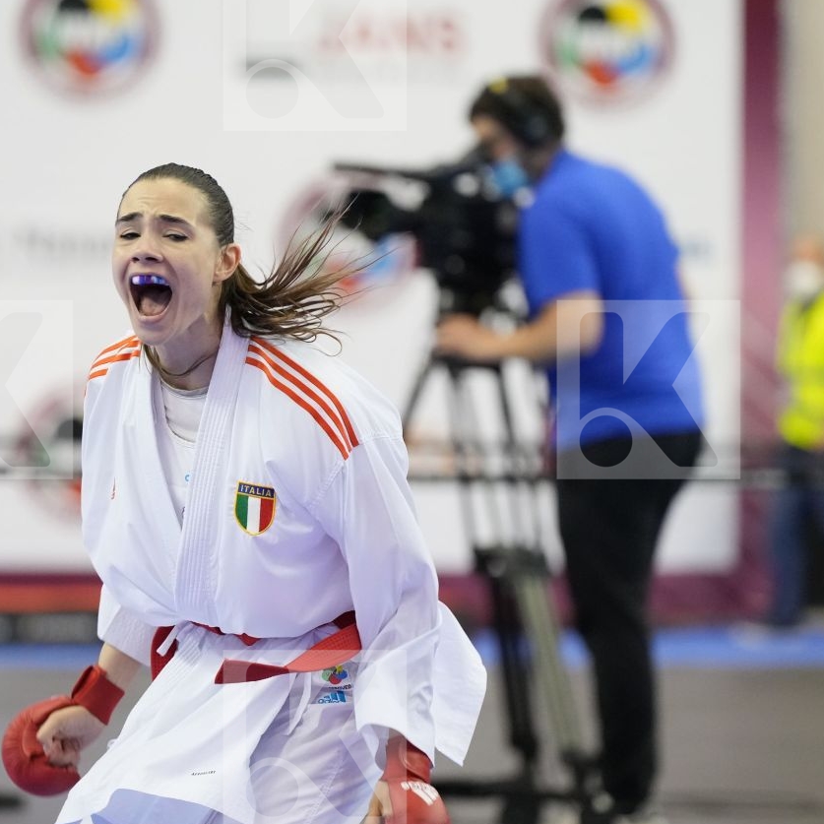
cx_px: 315
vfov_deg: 5.7
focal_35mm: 307
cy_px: 390
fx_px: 8268
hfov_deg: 5.7
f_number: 2.8
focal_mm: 168
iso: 4000
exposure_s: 1/1000
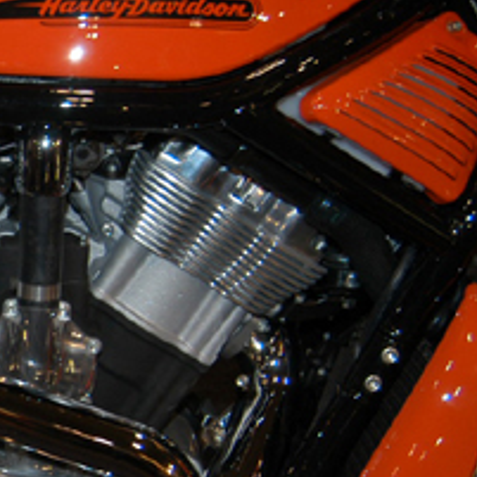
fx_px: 1606
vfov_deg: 16.8
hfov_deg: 15.2
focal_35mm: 103
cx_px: -314
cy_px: 354
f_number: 5
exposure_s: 1/60
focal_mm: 24
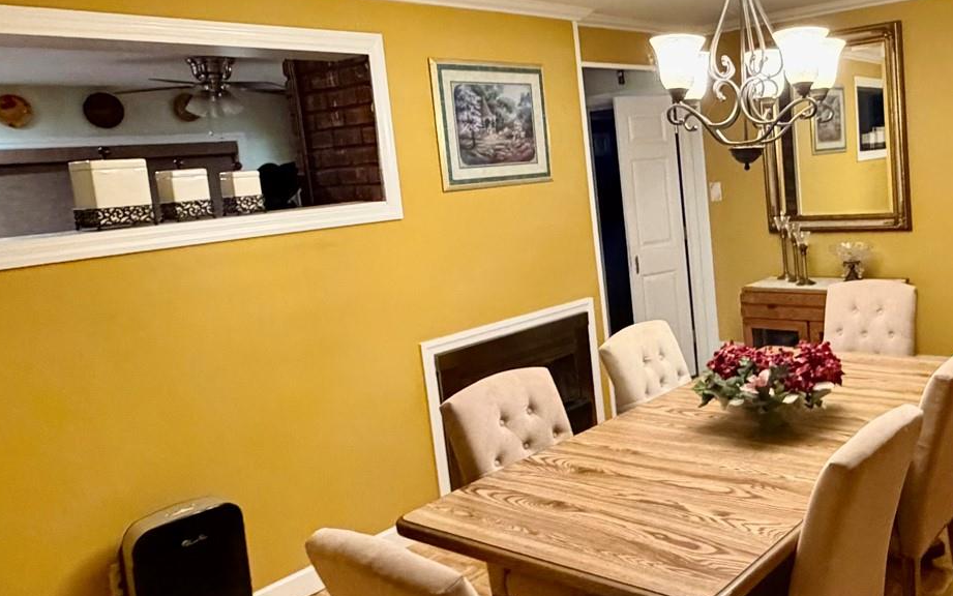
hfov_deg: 55.3
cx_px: 719
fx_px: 857
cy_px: 255
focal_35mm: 33
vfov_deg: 38.3
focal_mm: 2.22
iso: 640
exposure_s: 1/60
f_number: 2.2
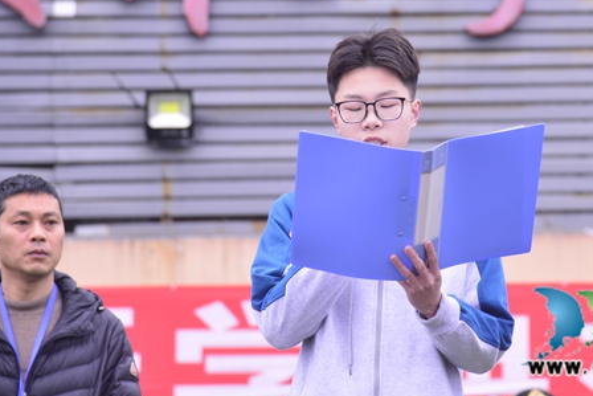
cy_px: 126
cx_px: 394
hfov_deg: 12.8
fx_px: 2636
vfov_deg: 8.6
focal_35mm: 160
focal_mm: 112
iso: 1000
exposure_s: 1/80
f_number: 4.5
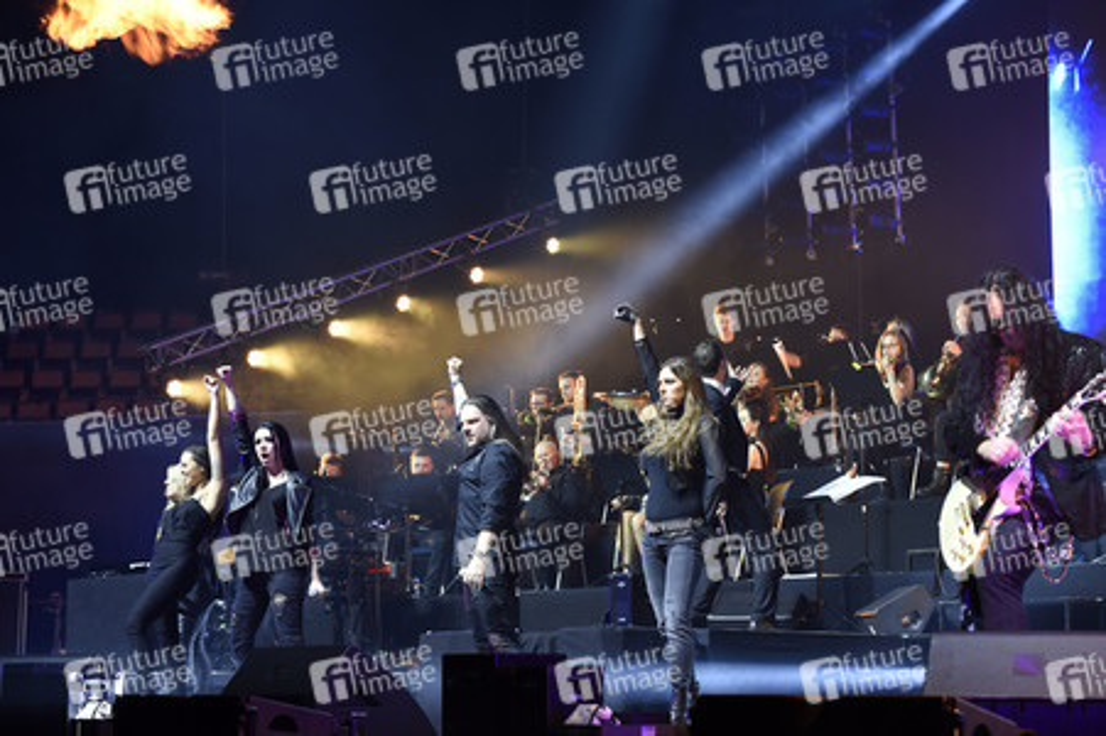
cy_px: 368
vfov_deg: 15.9
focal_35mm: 86
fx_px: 2640
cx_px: 553
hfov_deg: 23.7
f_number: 6.3
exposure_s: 1/60
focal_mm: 86
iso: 2000
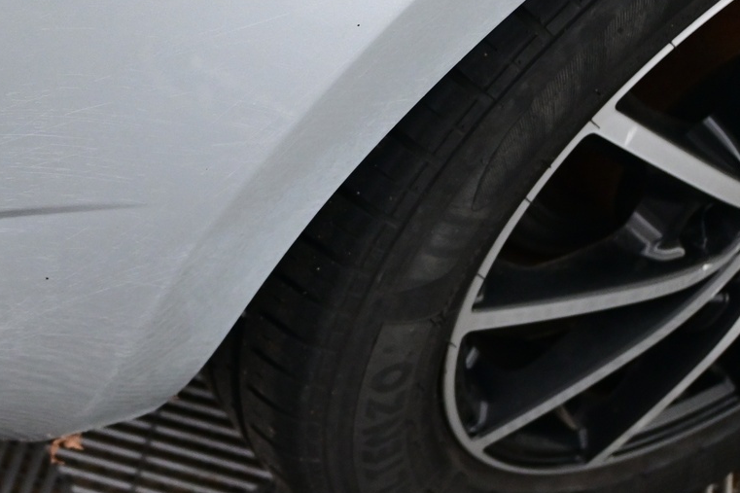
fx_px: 1738
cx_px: 83
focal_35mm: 85
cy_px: 158
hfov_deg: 23.4
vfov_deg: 16.1
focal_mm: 26.5
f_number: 4.5
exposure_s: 1/40
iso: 1600
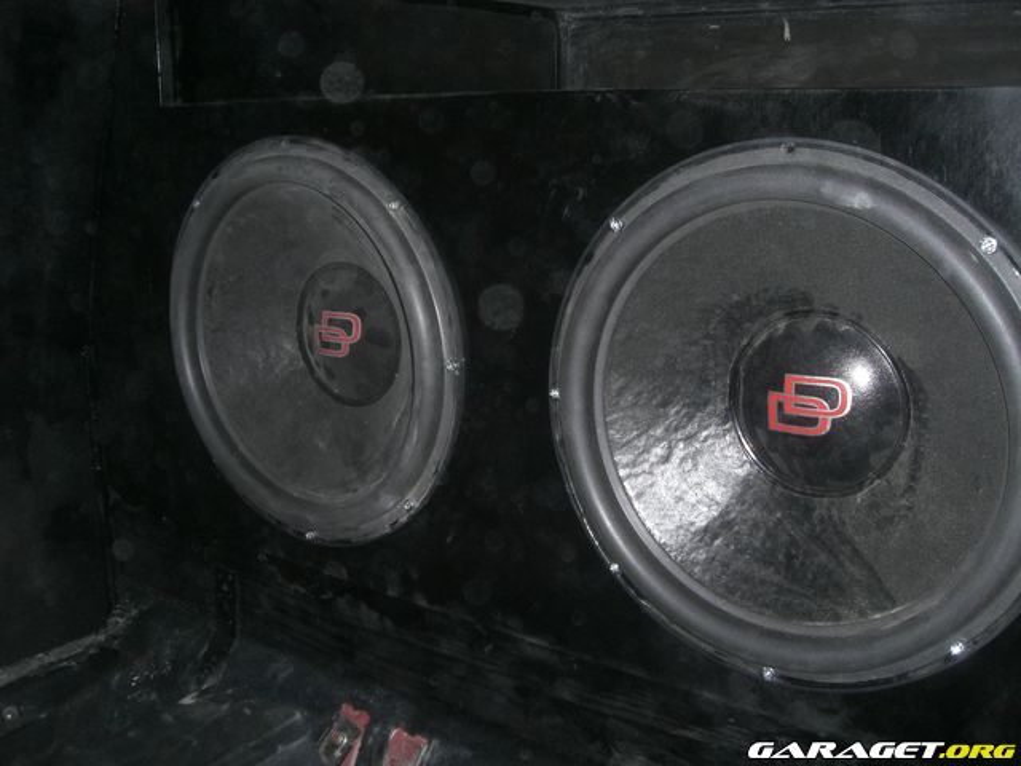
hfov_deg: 49.0
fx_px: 1121
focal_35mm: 38
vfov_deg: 37.7
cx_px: 510
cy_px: 383
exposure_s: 1/60
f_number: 2.7
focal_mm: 6.2
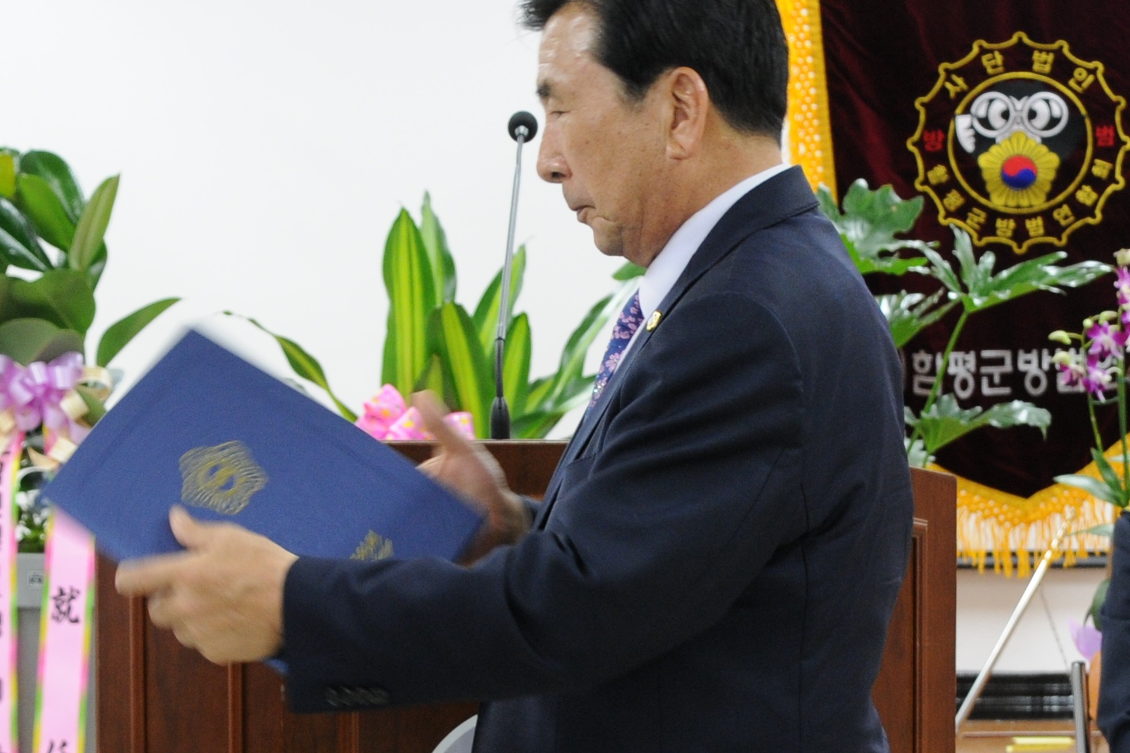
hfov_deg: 16.0
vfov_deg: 10.7
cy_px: 487
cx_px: 651
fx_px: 4018
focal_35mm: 128
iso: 500
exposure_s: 1/25
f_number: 4
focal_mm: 32
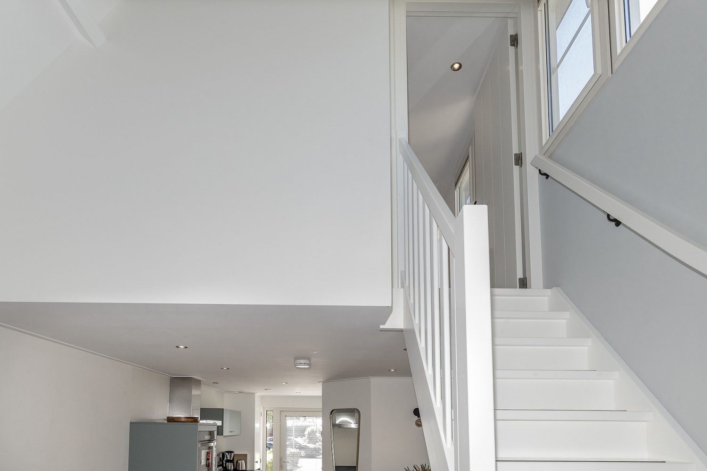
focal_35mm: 20
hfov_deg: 84.0
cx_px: 354
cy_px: 236
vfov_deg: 61.9
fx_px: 393
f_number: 11
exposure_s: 1/90
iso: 1100
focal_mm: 20
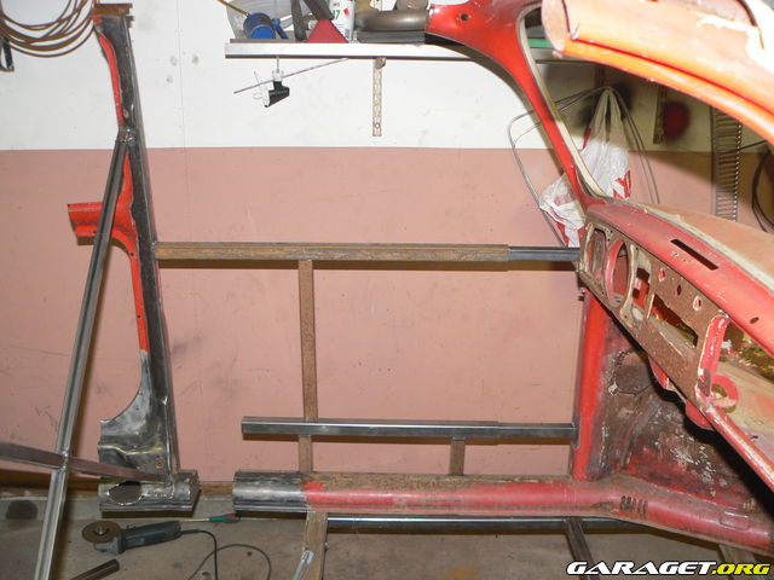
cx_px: 387
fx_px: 805
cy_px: 290
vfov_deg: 39.7
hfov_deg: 51.4
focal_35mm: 36
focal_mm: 6
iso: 100
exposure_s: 1/30
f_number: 2.8
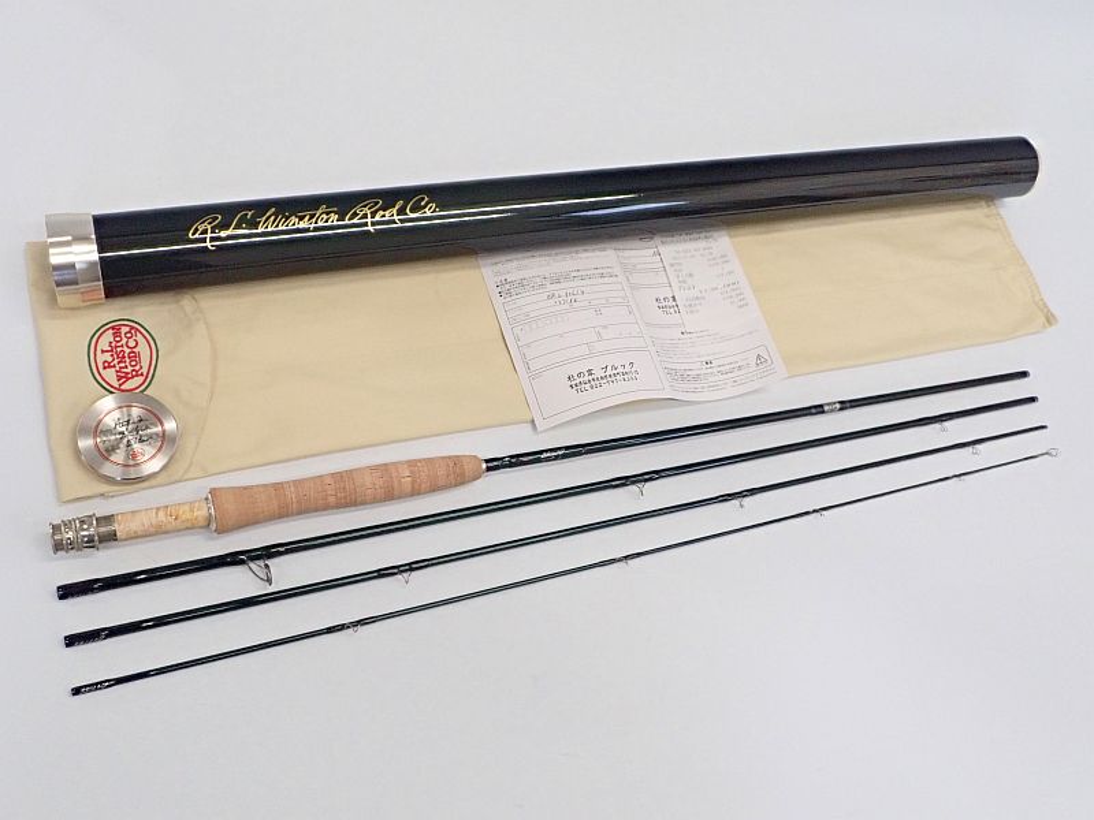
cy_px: 410
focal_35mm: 30
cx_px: 547
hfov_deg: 60.0
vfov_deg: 46.8
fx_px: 948
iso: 800
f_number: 3.2
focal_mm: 5.5
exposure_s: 1/80
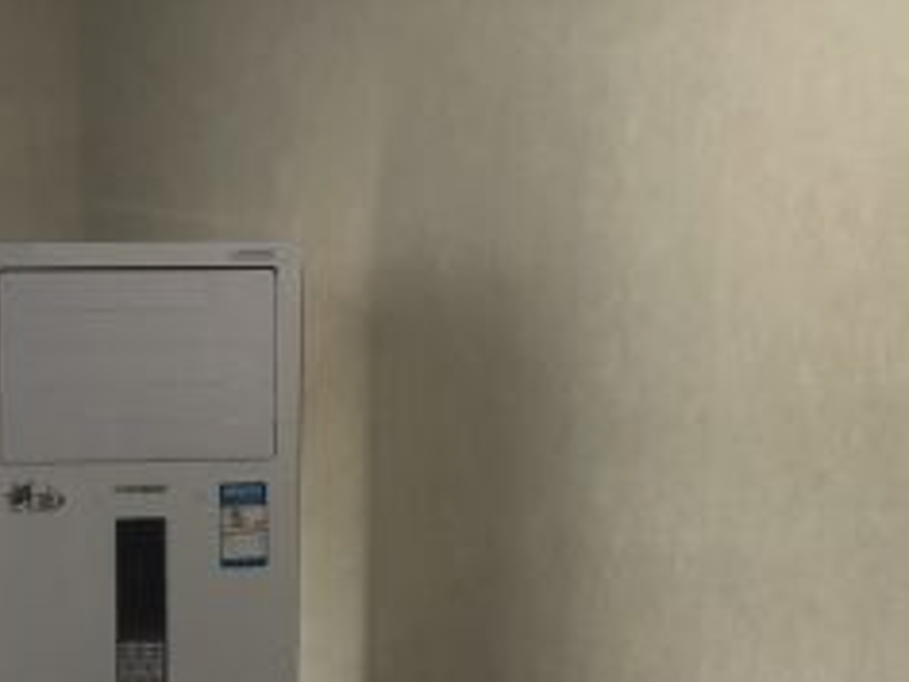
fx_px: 2258
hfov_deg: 22.2
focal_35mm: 86
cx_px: 77
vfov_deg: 15.9
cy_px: 1004
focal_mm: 4.15
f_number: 2.2
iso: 25
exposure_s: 1/33
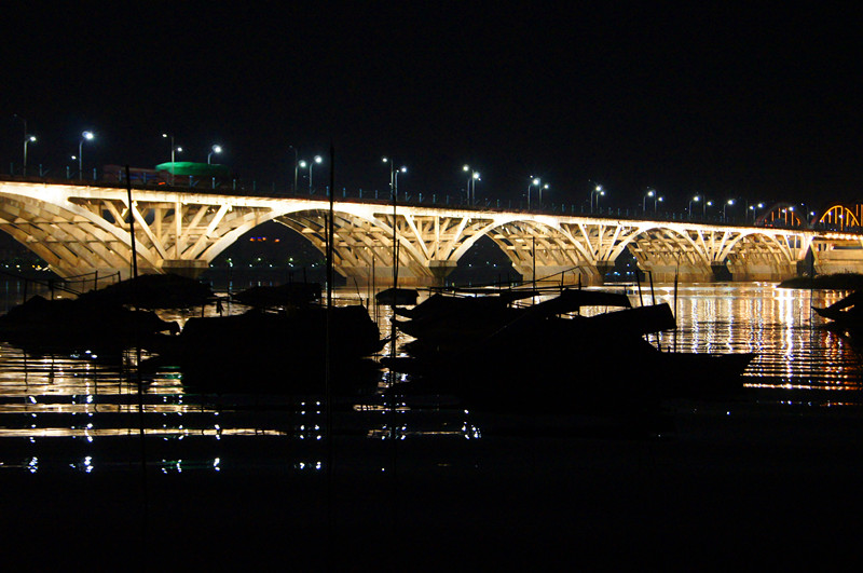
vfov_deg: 20.1
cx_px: 432
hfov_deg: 29.9
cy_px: 286
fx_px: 1616
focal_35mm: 68
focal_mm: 45
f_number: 5.6
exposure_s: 1/20
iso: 1600
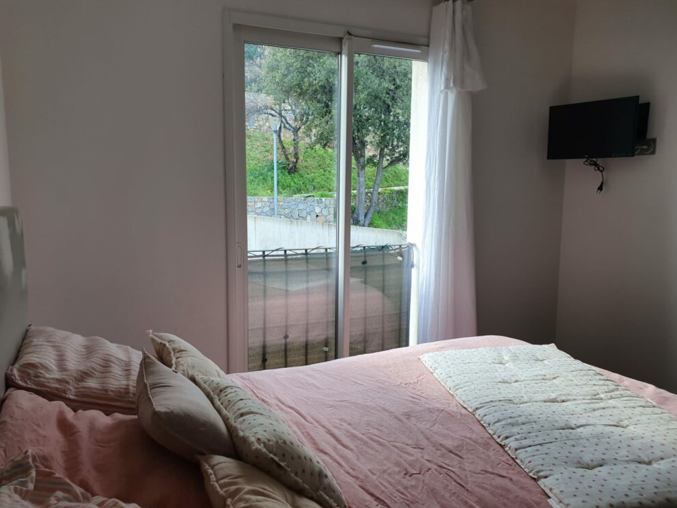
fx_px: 528
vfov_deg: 51.4
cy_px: 251
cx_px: 339
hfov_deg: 65.3
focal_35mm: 27
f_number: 2.4
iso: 64
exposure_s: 1/100
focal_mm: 4.32
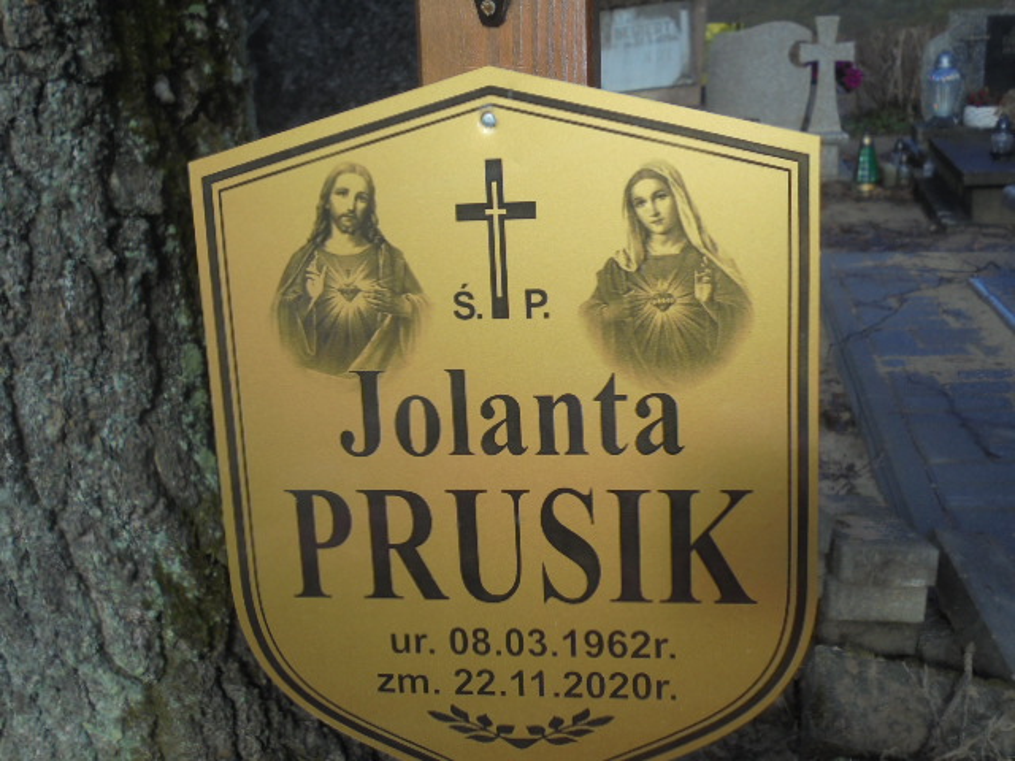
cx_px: 508
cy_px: 380
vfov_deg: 33.6
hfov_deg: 43.9
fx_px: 1261
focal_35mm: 43
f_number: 4.5
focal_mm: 7.8
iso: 100
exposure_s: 1/320
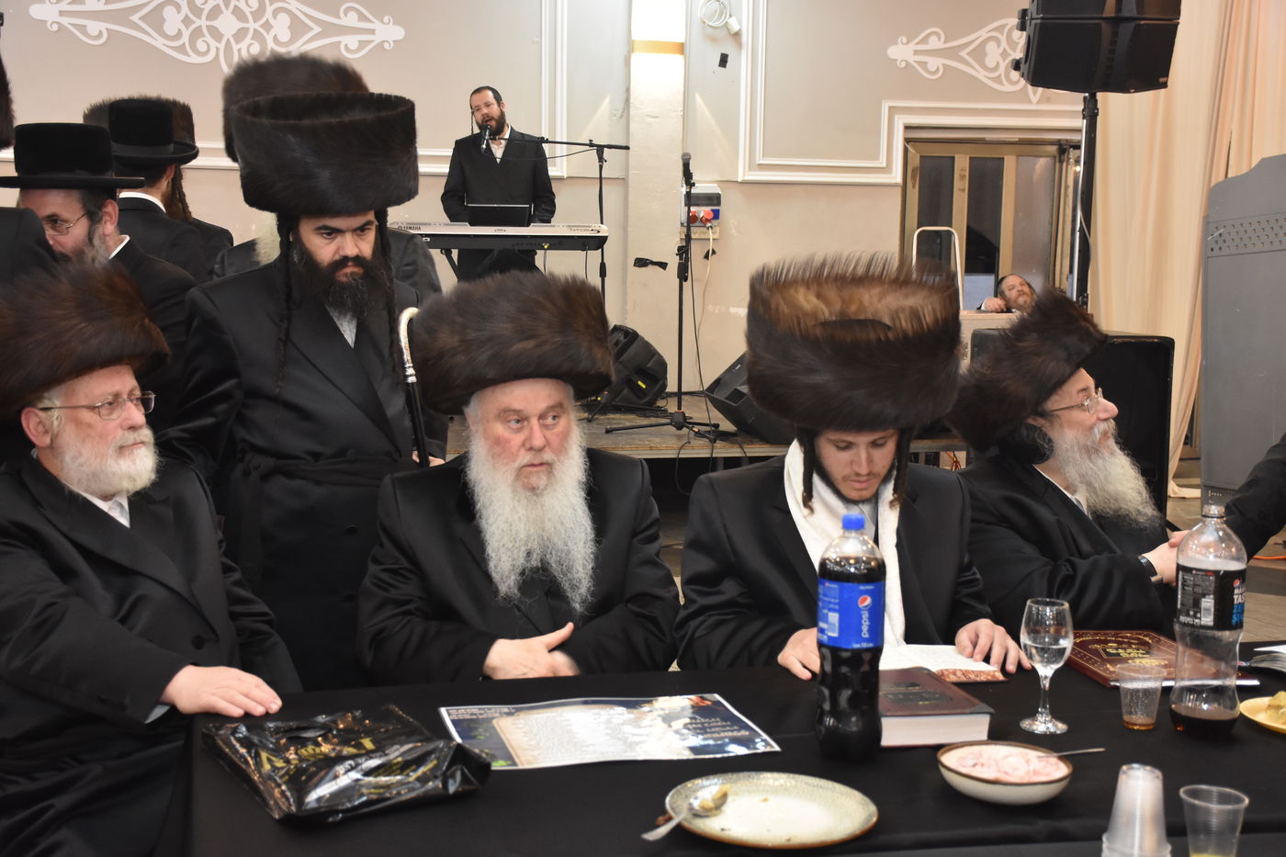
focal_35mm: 48
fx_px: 1714
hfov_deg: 41.1
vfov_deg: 28.1
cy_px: 428
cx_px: 643
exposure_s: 1/60
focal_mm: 32
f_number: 5.6
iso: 1600
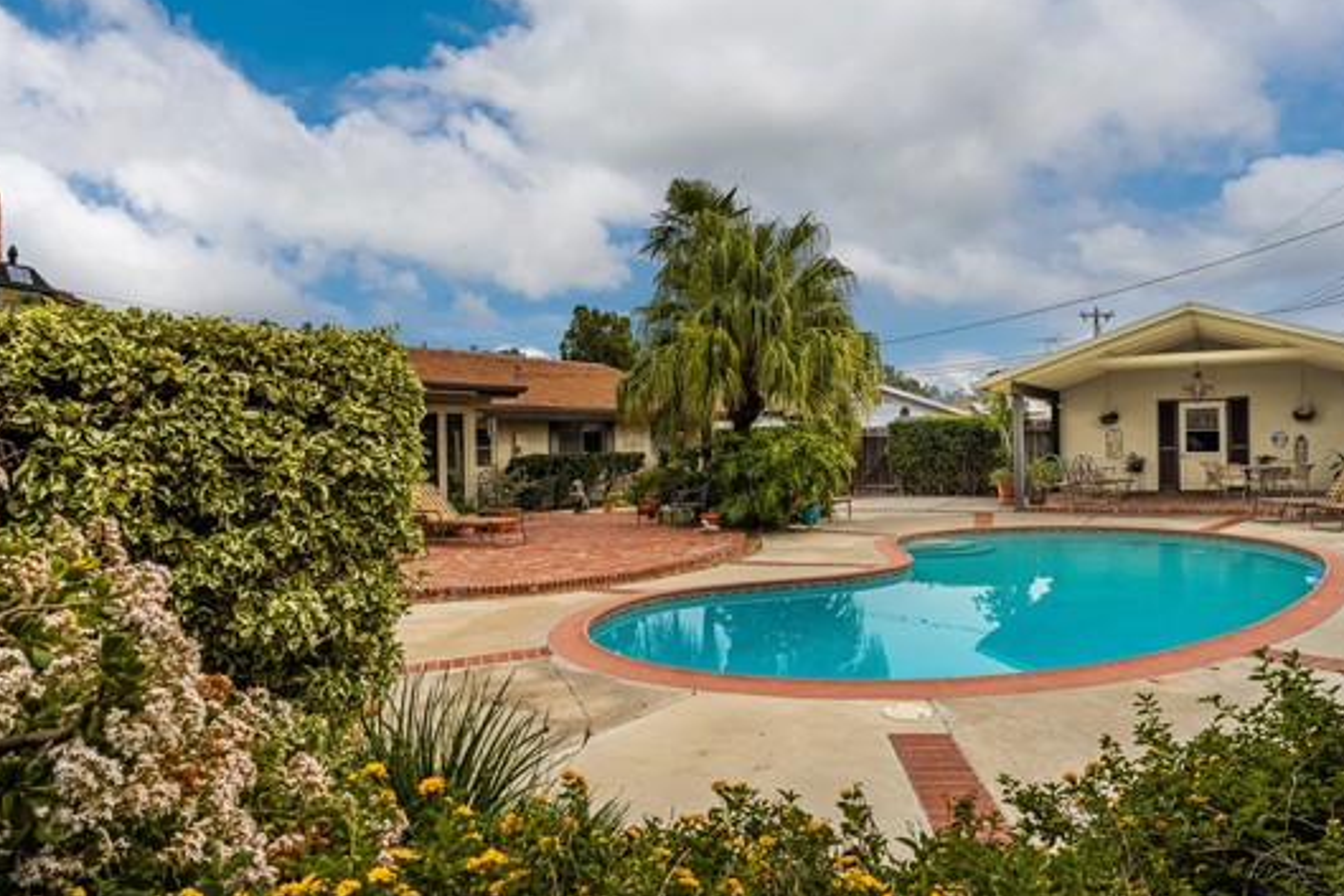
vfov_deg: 53.9
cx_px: 671
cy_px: 445
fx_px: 881
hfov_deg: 74.6
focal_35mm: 24
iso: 100
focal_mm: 19.5
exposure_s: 1/400
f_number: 9
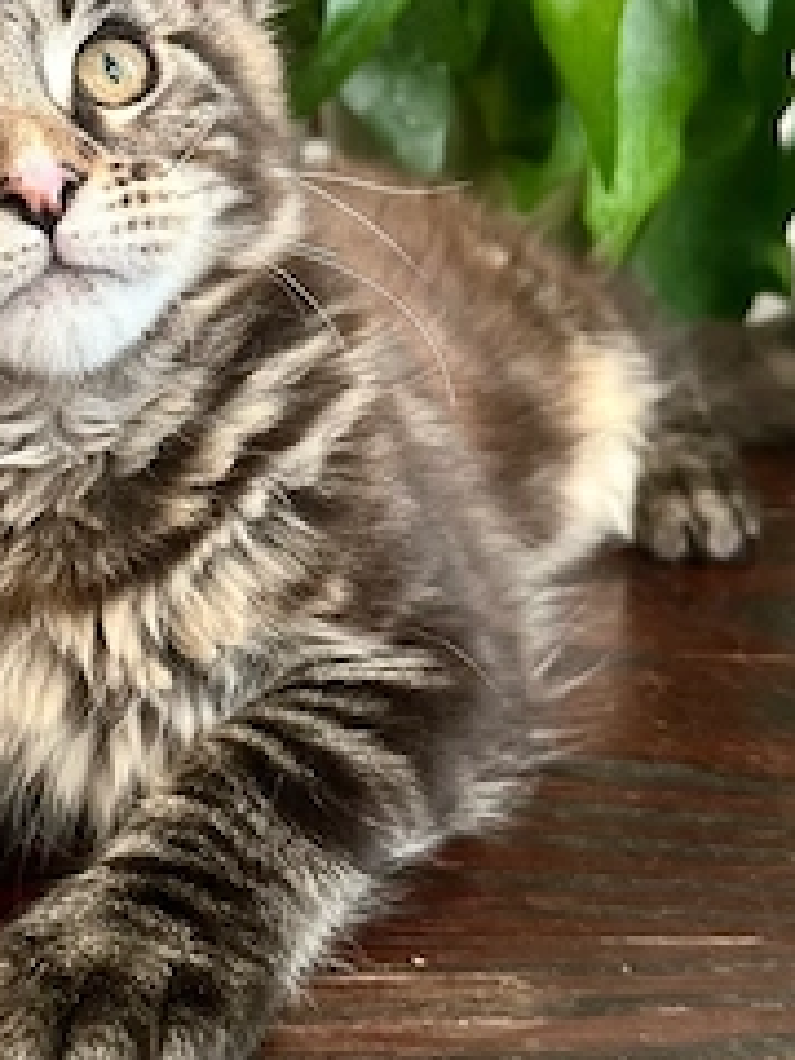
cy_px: 415
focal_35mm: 40
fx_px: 1225
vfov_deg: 46.5
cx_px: 137
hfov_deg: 34.6
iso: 250
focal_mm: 6.86
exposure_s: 1/66
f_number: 1.78
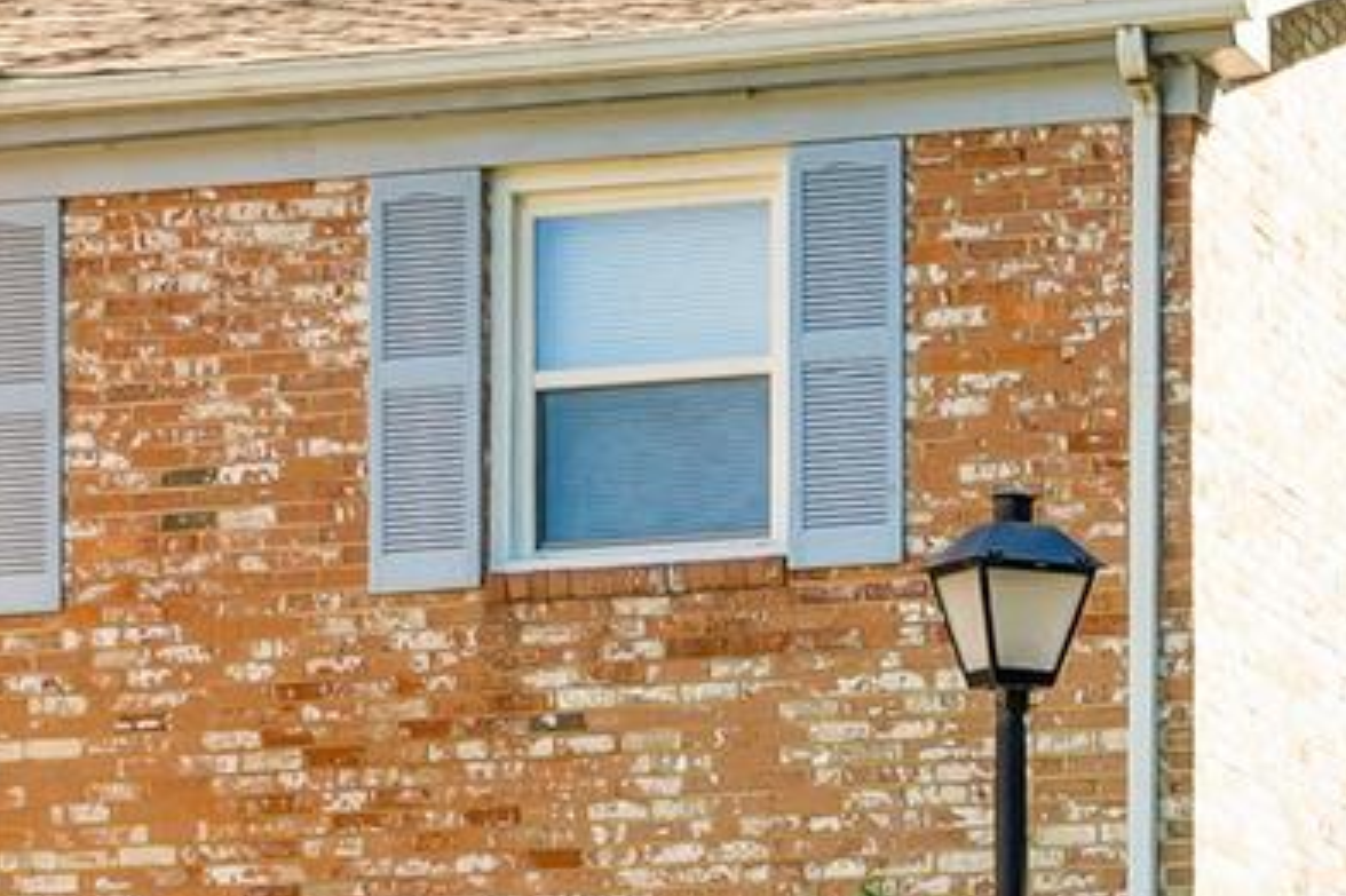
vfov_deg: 7.2
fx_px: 6839
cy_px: 1787
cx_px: 1579
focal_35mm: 183
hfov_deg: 11.0
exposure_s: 1/400
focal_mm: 35
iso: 200
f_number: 5.6
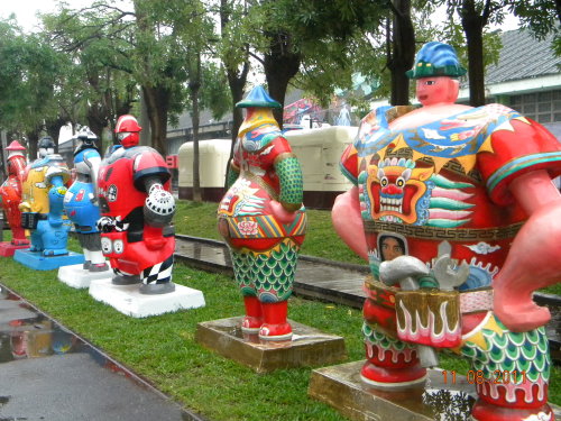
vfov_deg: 35.1
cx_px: 280
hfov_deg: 45.8
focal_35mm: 41
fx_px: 664
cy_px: 210
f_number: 3.8
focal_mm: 7.3
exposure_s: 1/248
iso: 400
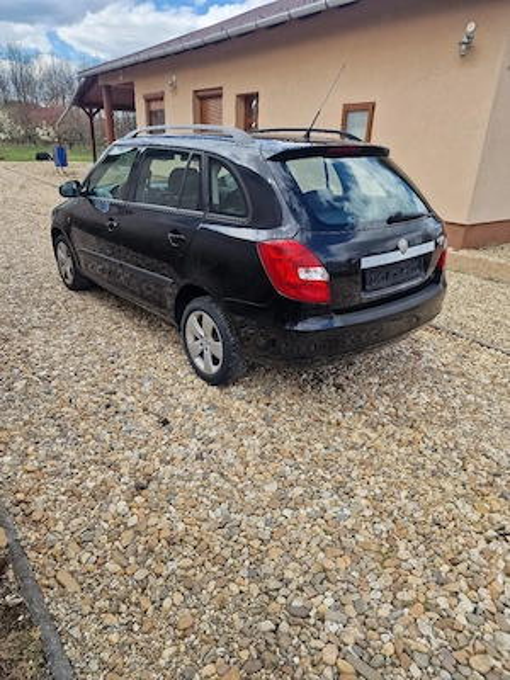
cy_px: 340
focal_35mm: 23
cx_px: 255
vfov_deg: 73.9
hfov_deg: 58.9
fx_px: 452
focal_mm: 6.4
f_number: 1.8
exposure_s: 1/476
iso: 50
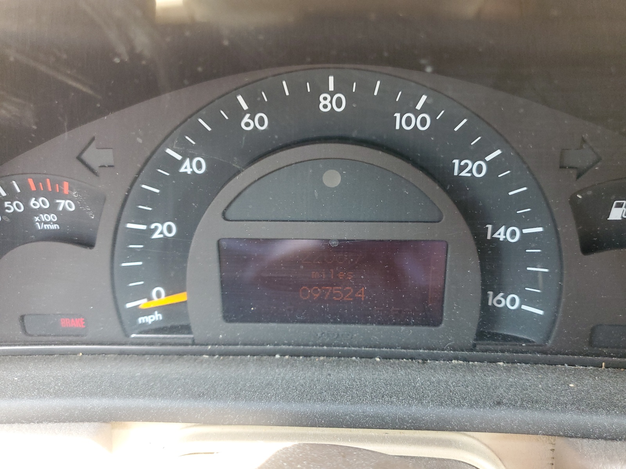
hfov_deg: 67.3
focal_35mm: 26
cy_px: 234
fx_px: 470
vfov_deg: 53.1
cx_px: 313
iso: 155
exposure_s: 1/60.2
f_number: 1.5
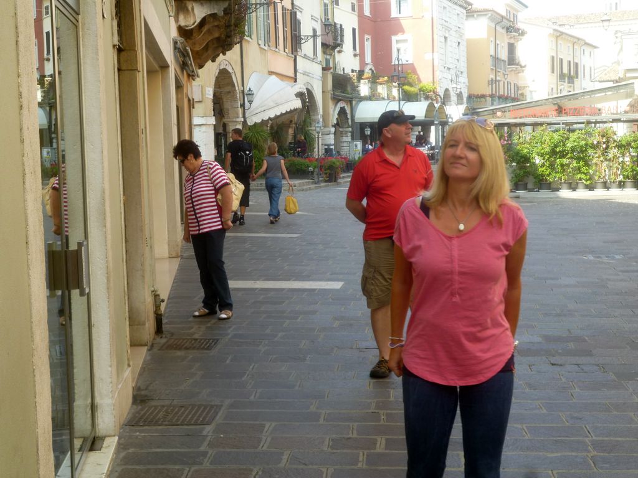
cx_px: 319
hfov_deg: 34.3
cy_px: 239
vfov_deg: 26.1
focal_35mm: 56
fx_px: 1032
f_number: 4.4
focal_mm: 10
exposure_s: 1/80
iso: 100
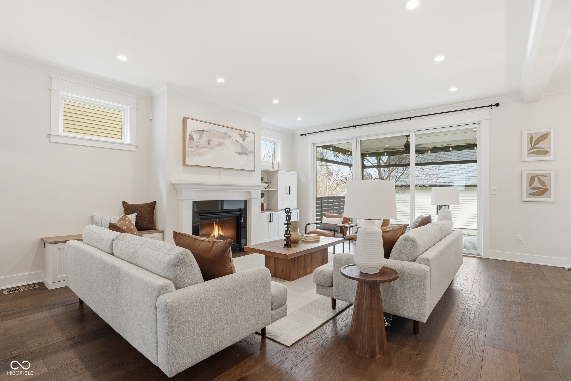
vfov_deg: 70.4
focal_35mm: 17
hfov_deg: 93.3
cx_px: 286
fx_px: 270
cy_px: 190
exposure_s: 1/40
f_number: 9
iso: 250
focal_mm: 17
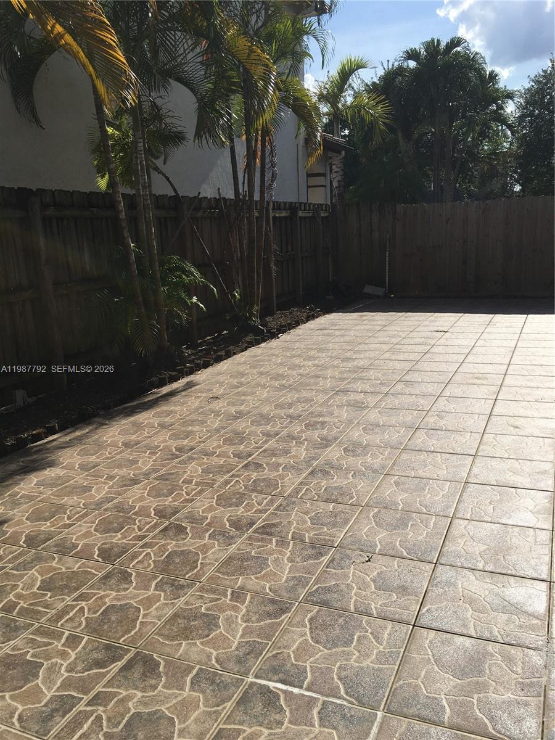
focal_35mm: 29
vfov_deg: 61.7
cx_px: 278
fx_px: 620
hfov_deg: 48.2
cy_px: 370
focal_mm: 4.15
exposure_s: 1/2849
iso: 25
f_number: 2.2
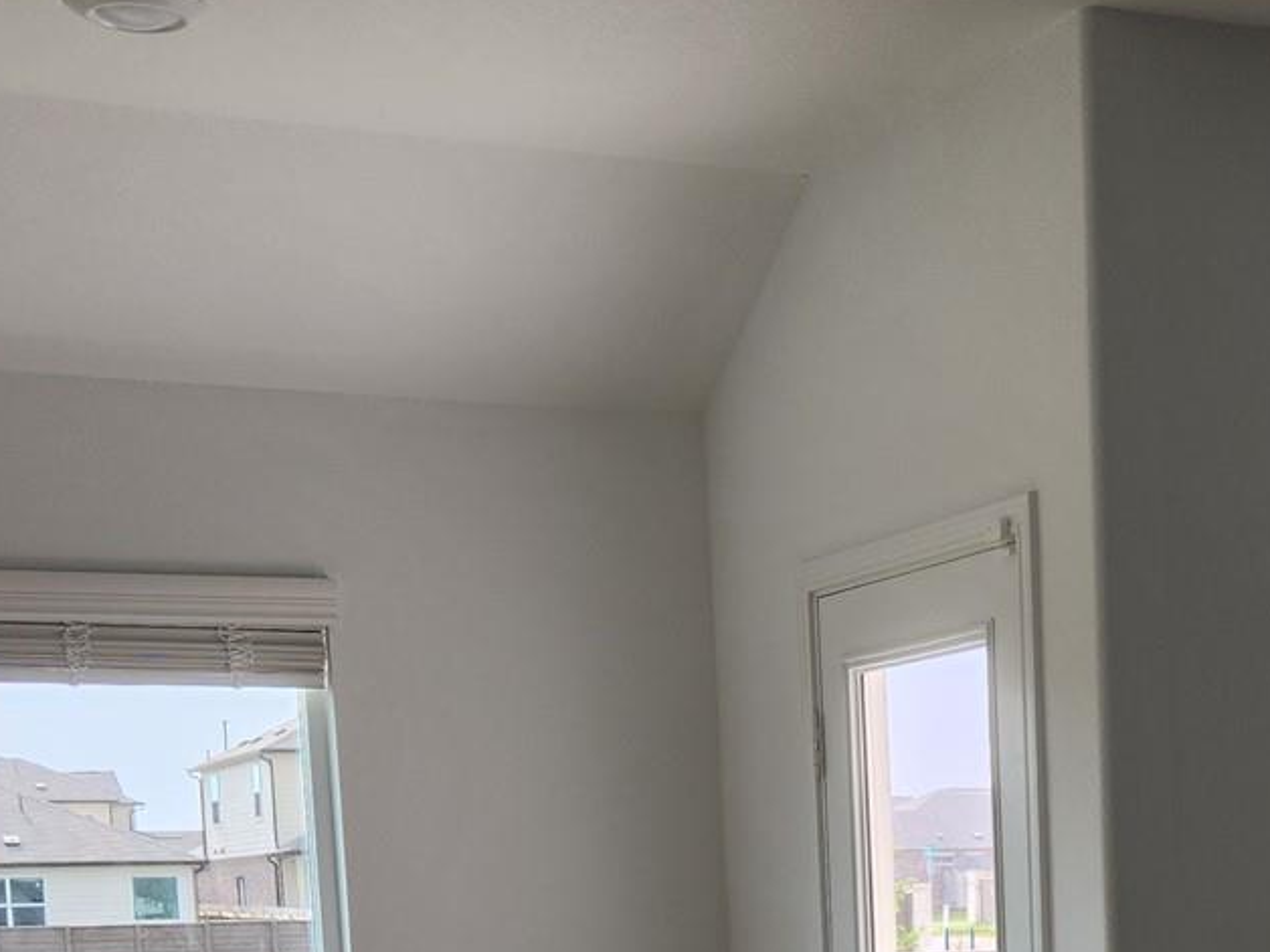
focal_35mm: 75
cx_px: 1039
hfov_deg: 25.5
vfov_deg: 18.4
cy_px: 1203
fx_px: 2752
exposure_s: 1/229
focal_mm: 5.4
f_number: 1.8
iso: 20
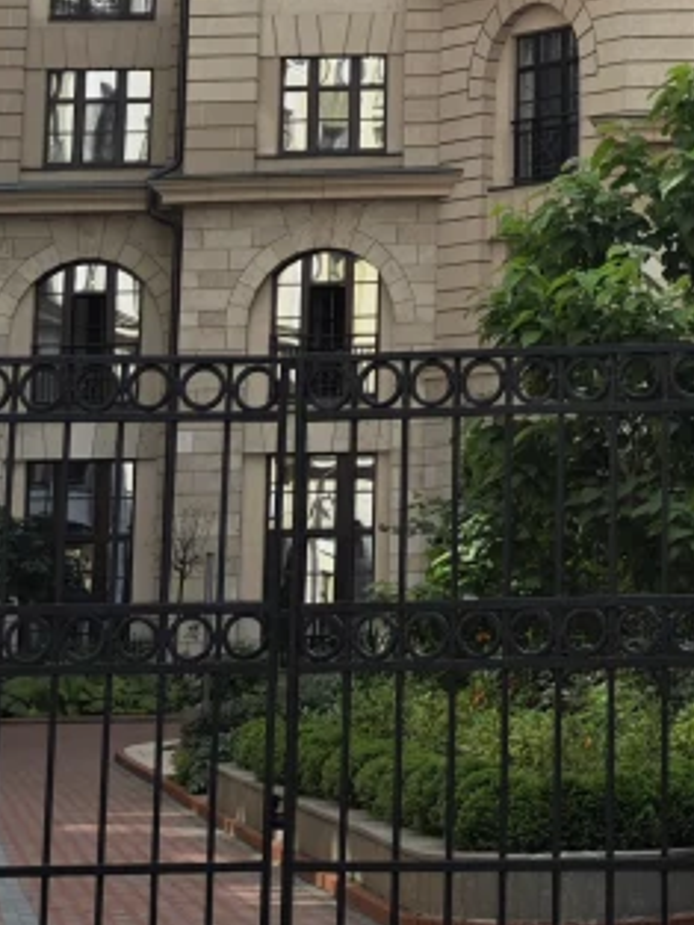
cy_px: -363
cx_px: 839
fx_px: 3580
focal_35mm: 134
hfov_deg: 10.9
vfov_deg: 14.0
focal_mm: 8.72
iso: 50
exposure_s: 1/1464
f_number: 2
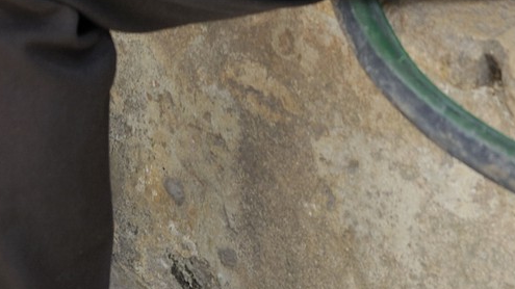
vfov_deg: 6.4
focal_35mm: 176
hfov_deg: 12.2
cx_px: 148
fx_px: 2403
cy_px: -530
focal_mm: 52
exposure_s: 1/50
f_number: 4.5
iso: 200
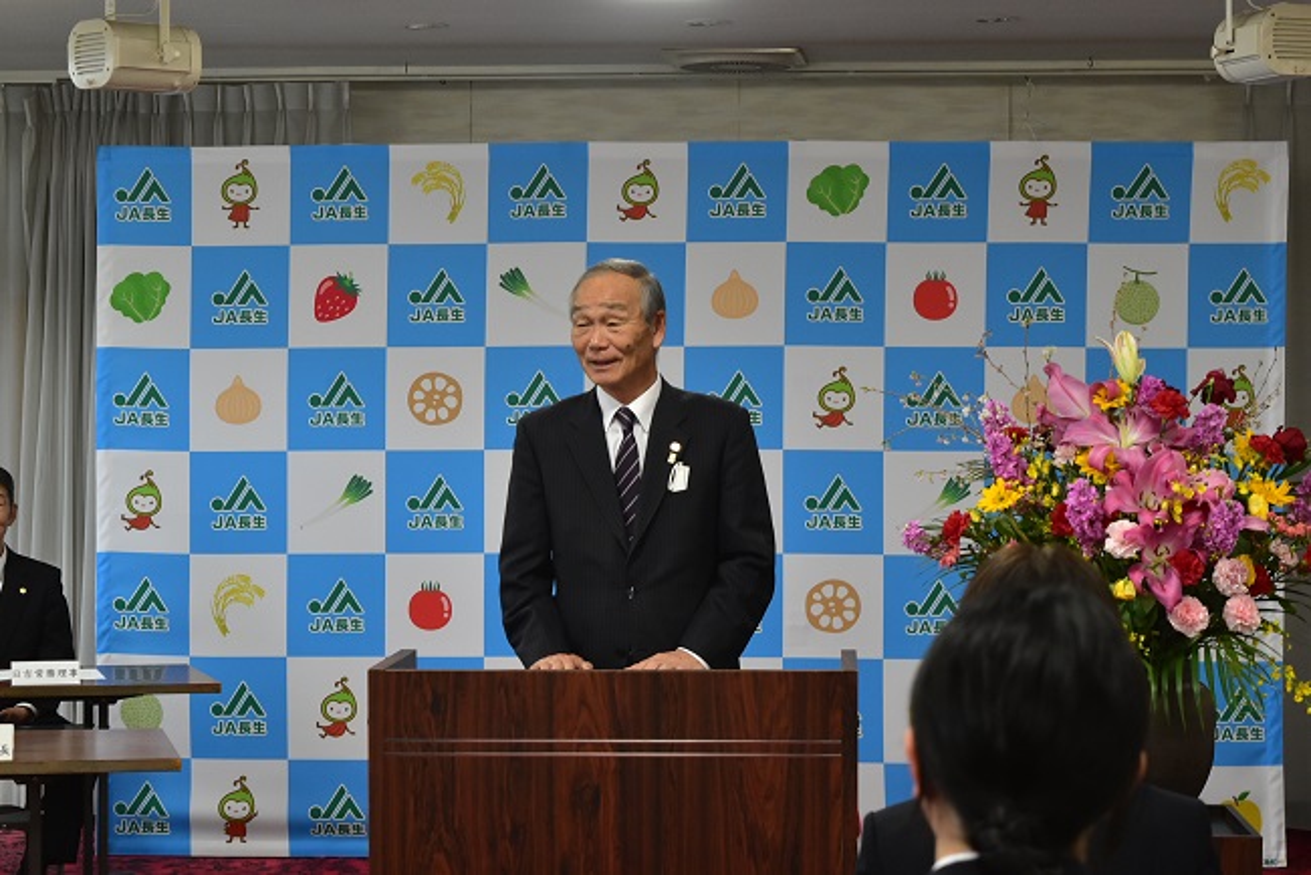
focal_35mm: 82
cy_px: 438
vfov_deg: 16.6
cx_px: 656
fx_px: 3006
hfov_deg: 24.6
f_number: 5.6
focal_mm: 55
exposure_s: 1/100
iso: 1600
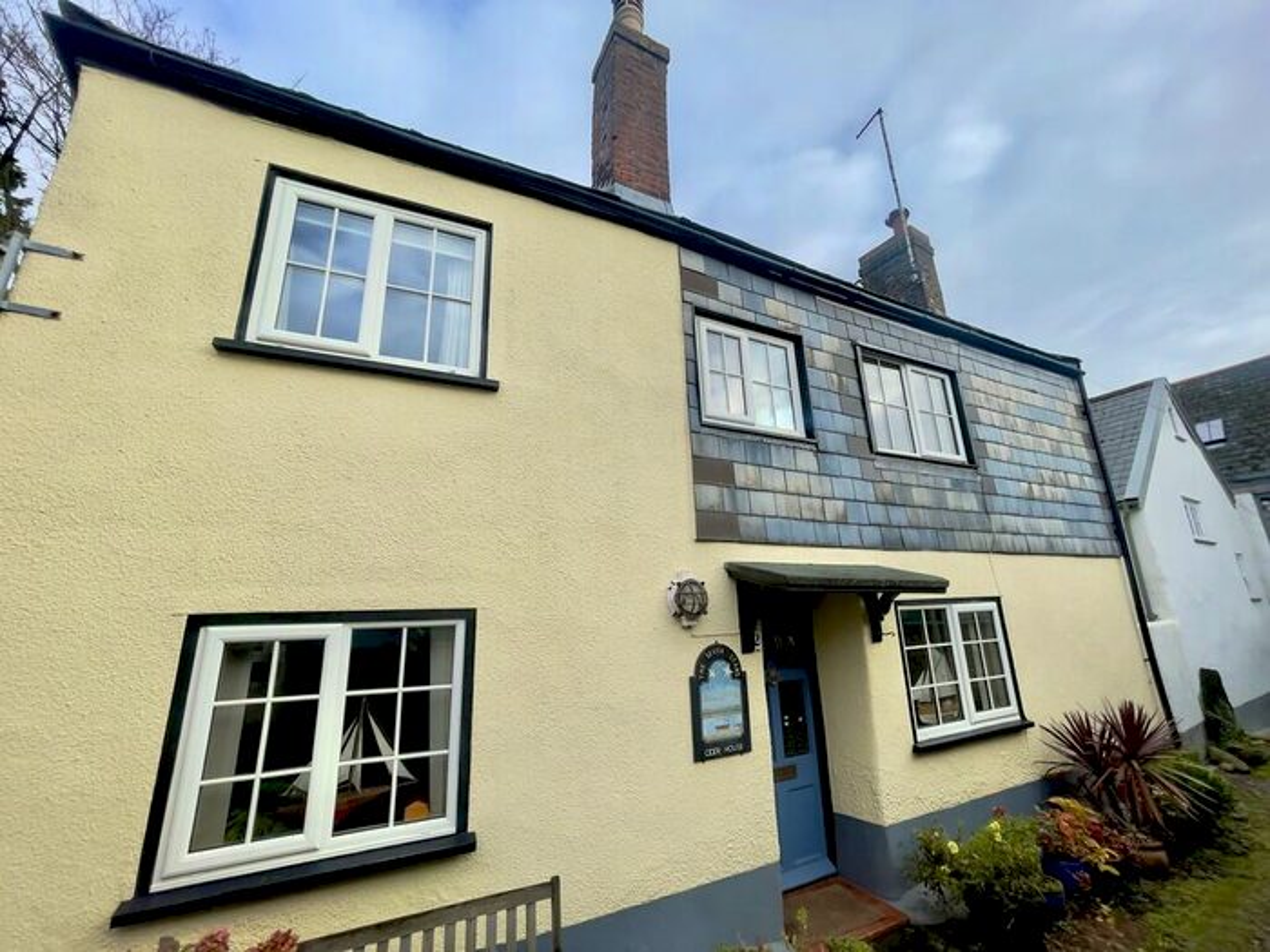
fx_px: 477
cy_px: 476
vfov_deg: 89.9
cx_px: 635
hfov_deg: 106.2
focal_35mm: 13
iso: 25
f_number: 2.4
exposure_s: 1/448
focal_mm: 1.54
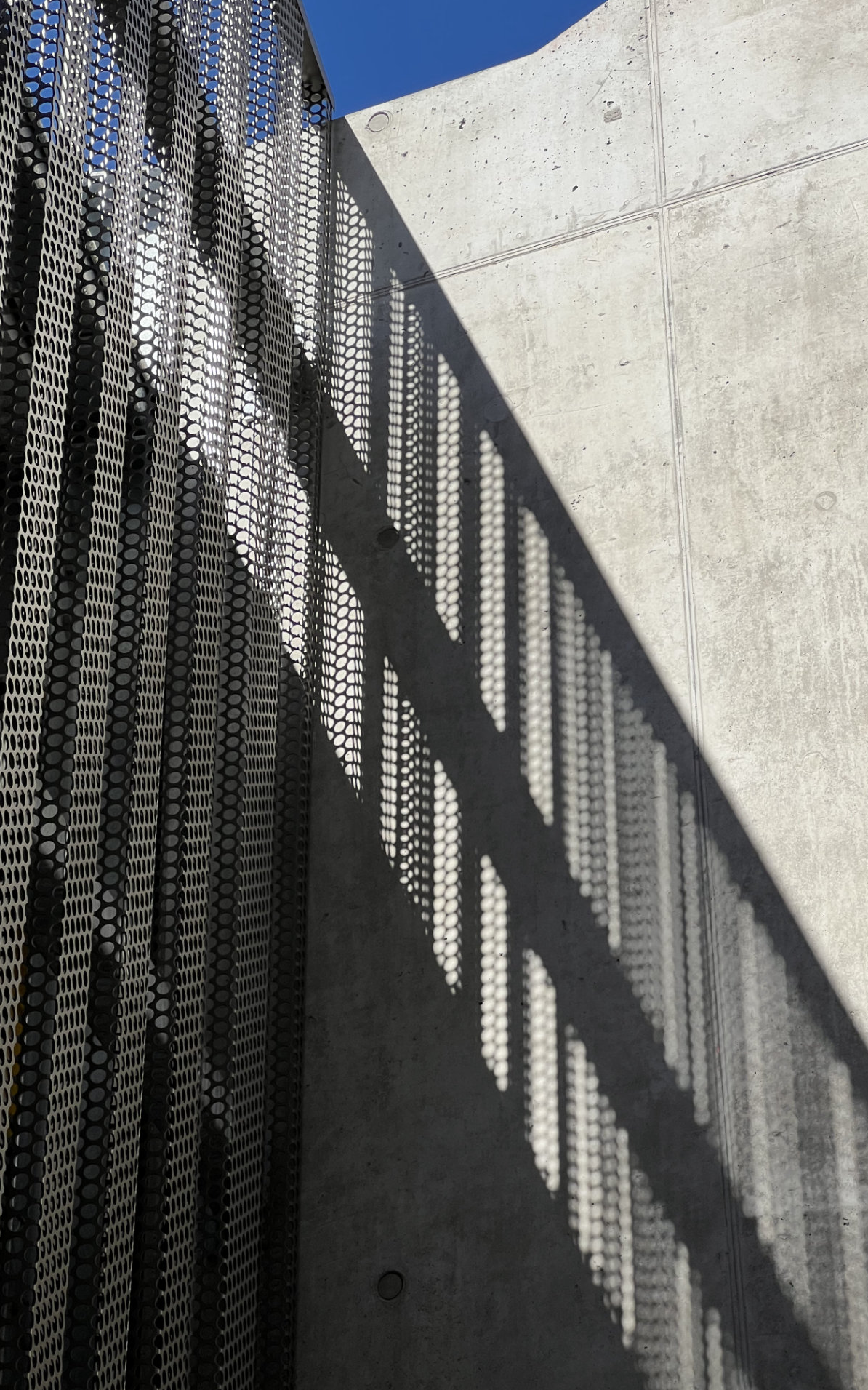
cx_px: 418
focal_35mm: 82
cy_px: 697
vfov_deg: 25.2
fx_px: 3104
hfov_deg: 15.9
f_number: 2.8
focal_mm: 9
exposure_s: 1/1024
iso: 32
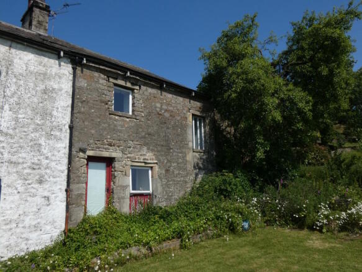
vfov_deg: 49.7
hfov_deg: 63.5
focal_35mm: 28
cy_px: 136
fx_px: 293
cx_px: 181
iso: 80
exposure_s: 1/1000
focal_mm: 5
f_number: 4.5
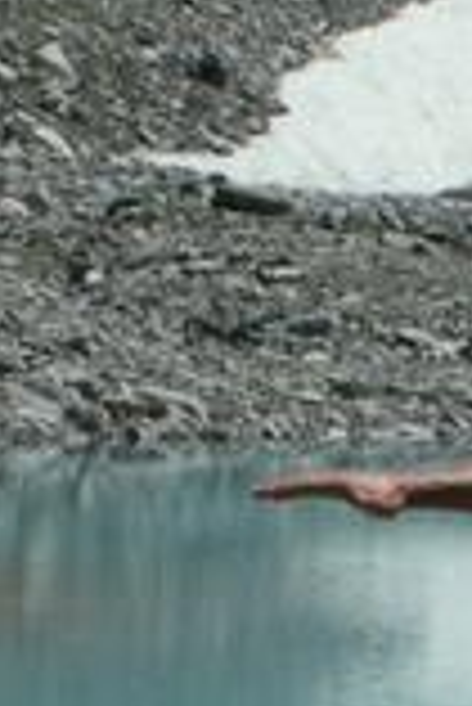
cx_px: 957
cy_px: 670
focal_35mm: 293
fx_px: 5749
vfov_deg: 7.0
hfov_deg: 4.6
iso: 50
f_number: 8
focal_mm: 11.49
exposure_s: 1/250
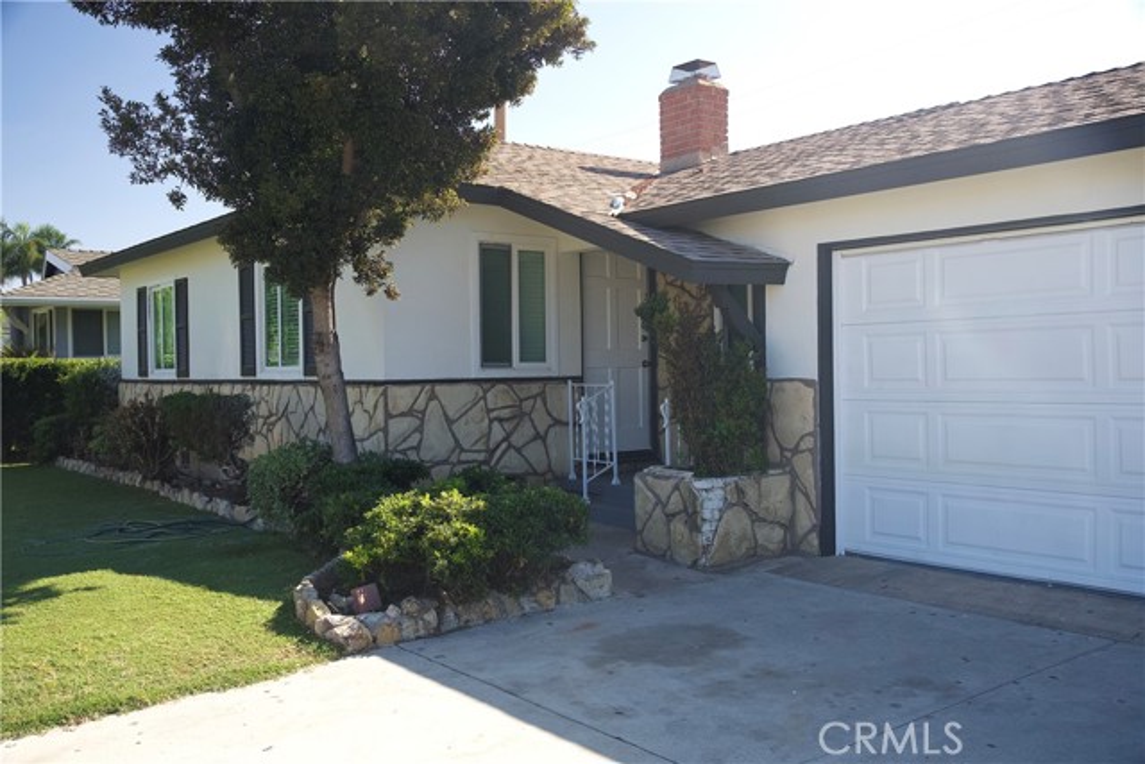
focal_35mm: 33
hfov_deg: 57.2
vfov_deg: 40.0
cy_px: 382
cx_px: 572
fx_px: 1050
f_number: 8
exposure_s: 1/60
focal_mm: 33
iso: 640
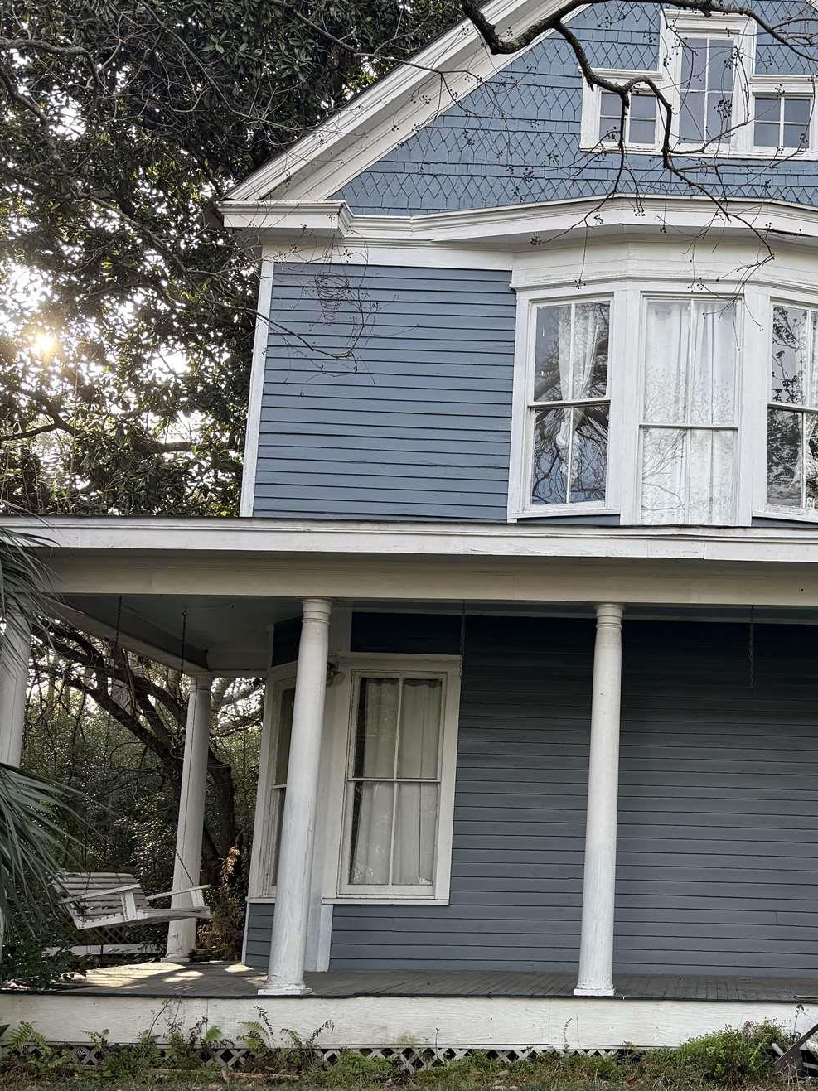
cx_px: 712
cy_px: 709
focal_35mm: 42
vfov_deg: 44.3
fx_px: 1324
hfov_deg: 32.8
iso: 100
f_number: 1.78
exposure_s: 1/788
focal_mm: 6.76
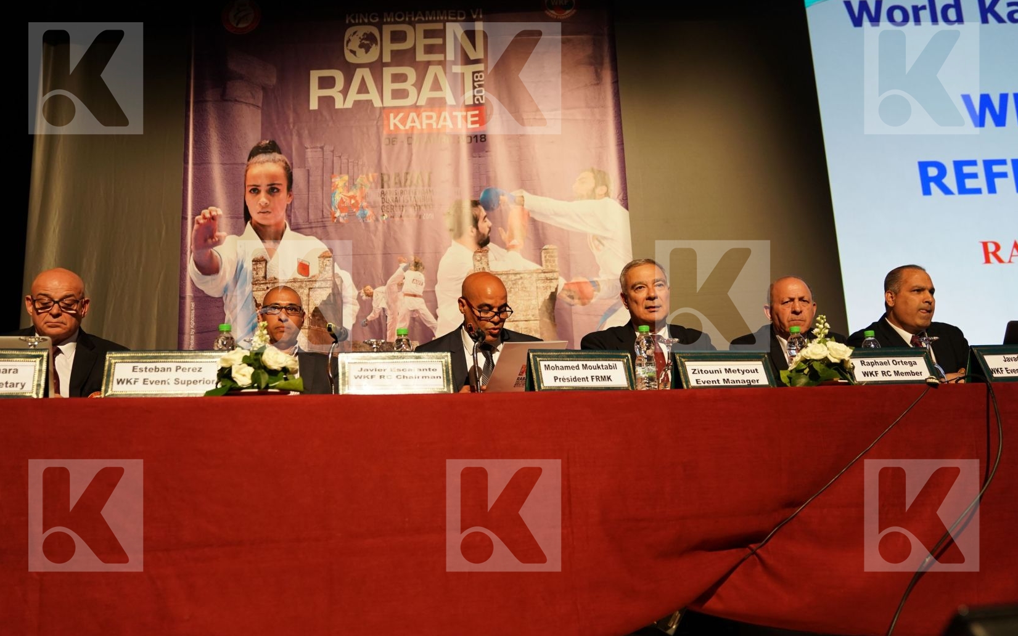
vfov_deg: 41.8
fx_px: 832
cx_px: 504
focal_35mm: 30
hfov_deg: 62.9
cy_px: 296
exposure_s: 1/125
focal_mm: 27
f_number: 2.8
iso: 1250
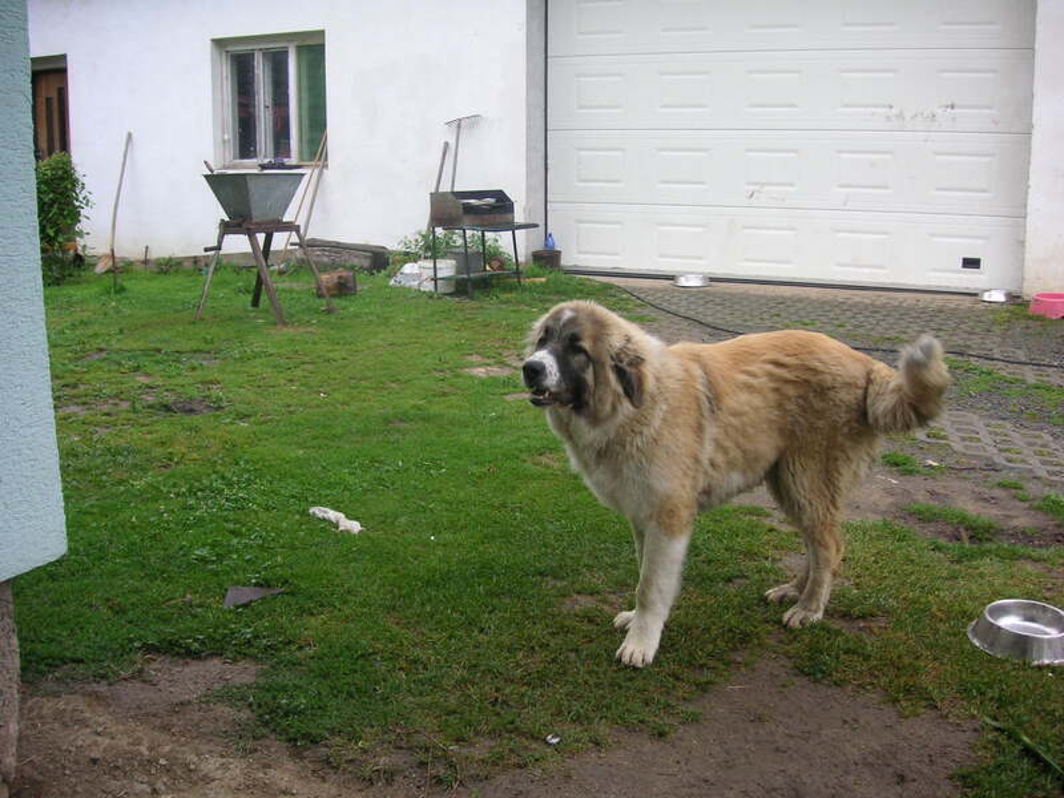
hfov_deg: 50.1
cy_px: 399
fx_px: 1137
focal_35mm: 37
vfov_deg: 38.7
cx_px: 532
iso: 50
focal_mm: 6.1
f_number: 2.8
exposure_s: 1/180
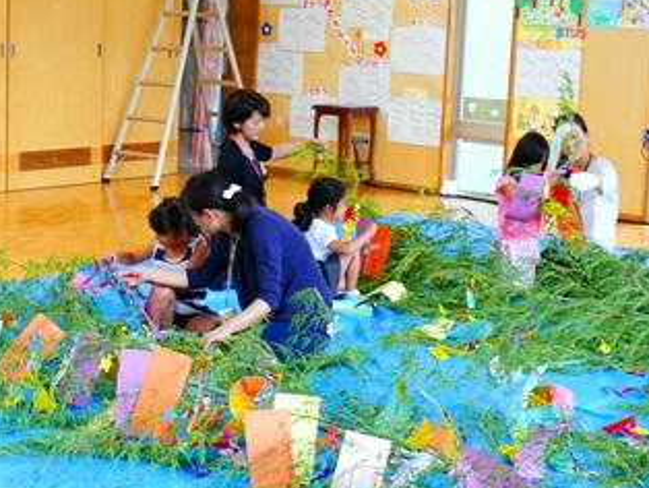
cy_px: 256
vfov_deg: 22.0
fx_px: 1257
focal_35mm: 67
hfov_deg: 28.7
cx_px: 192
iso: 125
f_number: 2.8
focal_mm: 9
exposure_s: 1/30
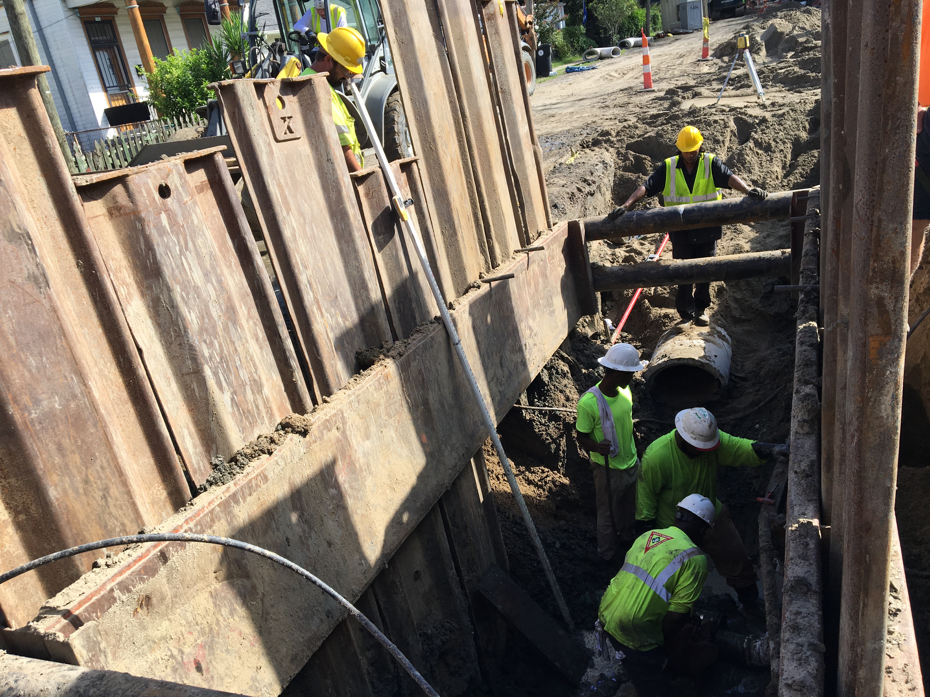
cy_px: 348
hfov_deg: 61.7
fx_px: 779
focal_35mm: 29
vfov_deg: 48.2
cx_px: 465
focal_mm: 4.15
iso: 25
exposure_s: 1/601
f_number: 2.2
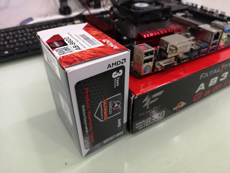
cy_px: 86
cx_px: 115
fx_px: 179
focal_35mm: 27
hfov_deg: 65.3
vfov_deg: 51.4
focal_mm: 3.95
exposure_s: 1/50
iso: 200
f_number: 1.8
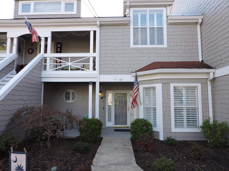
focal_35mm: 24
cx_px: 114
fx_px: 159
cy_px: 86
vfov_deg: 56.8
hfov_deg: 71.6
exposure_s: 1/200
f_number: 3
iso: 100
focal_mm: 4.3
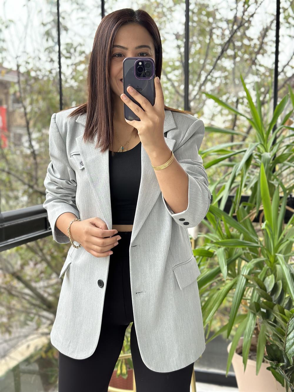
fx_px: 543
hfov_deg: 30.3
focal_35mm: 48
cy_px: 196
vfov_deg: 39.7
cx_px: 147
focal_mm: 6.86
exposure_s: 1/60
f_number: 1.78
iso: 200
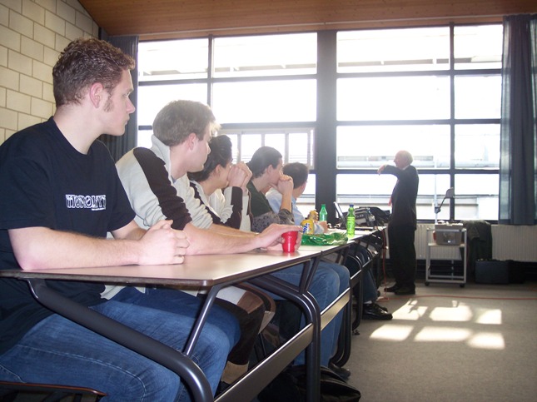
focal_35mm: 38
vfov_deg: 37.7
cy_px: 201
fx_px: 589
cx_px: 268
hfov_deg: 49.0
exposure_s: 1/45
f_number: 2.8
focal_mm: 8
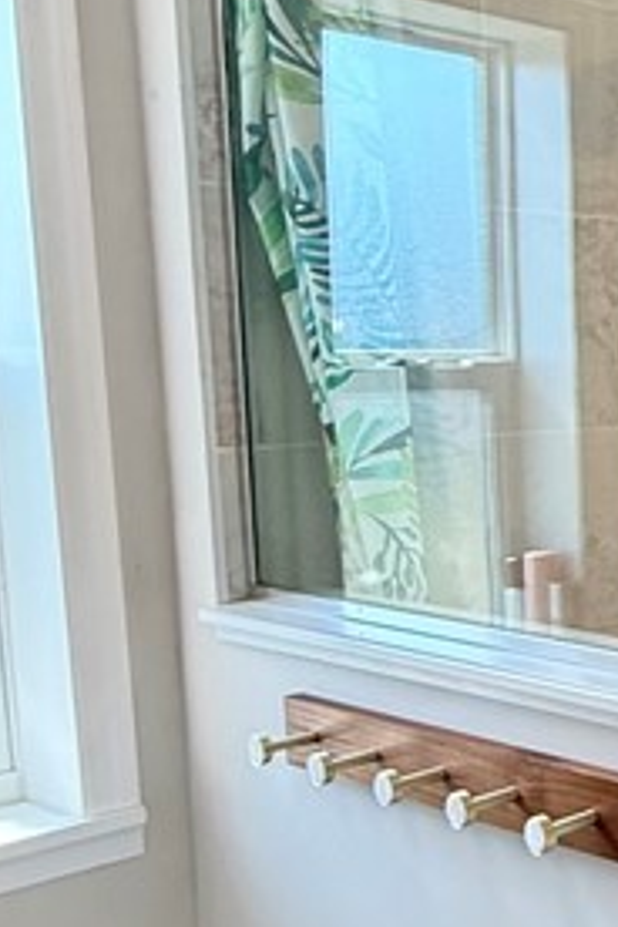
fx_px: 1390
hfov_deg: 17.9
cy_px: 484
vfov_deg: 36.9
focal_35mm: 54
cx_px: 1219
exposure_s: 1/120
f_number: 2.2
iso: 200
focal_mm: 2.22
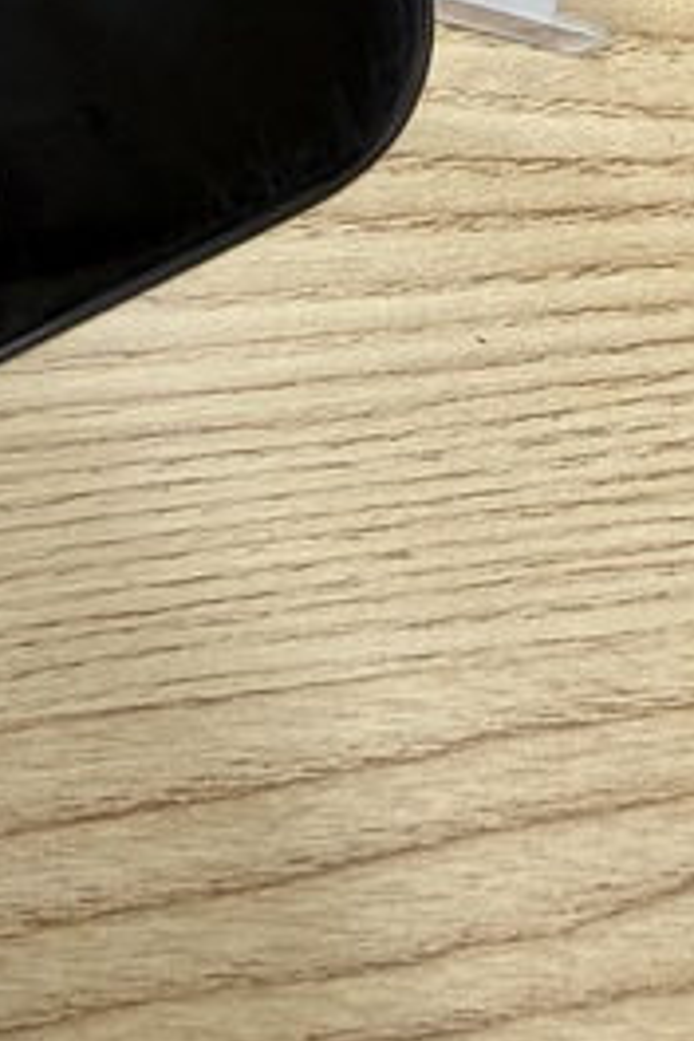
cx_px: -424
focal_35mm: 85
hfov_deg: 14.7
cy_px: -674
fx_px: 2458
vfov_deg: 19.6
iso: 160
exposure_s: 1/120
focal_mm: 2.22
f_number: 2.2
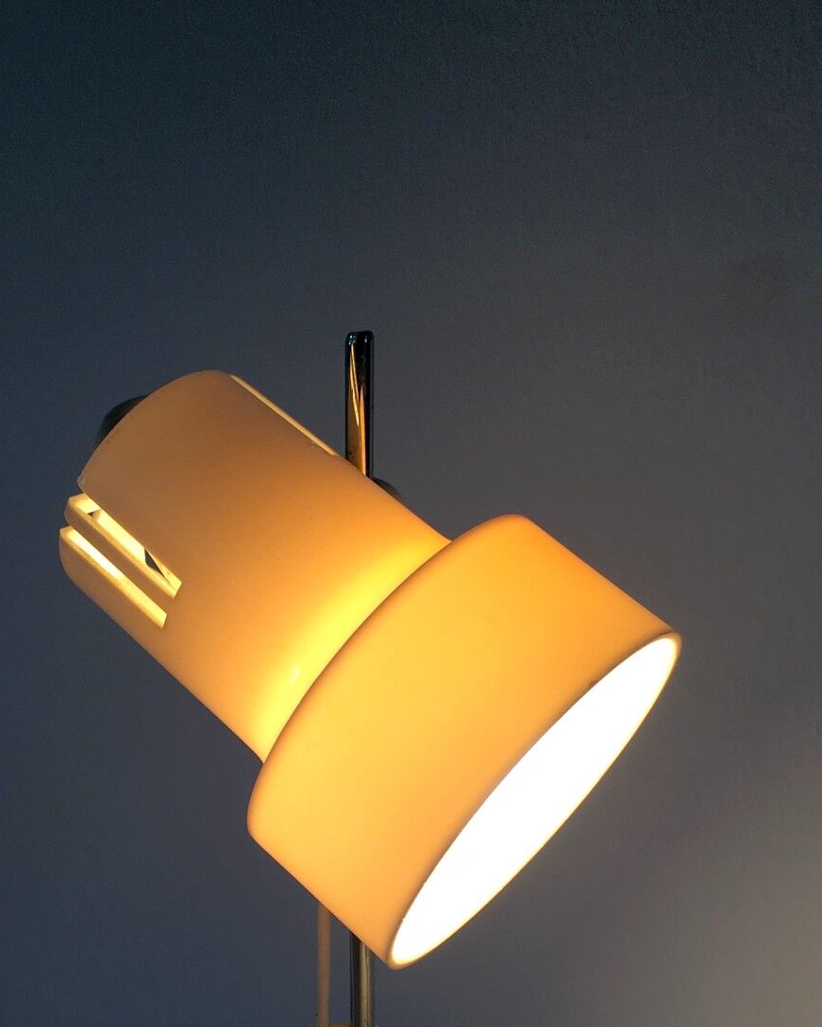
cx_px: 340
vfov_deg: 35.0
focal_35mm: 52
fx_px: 1582
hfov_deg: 29.1
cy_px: 808
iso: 25
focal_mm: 4.15
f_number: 2.2
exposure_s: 1/127
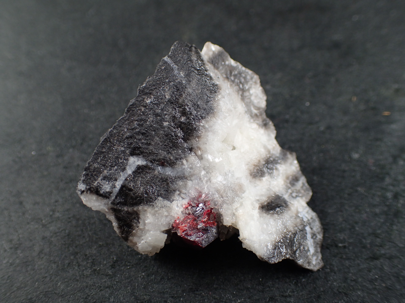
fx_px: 409
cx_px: 202
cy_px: 152
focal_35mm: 35
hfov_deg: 52.6
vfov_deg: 40.7
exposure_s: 1/125
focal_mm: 6.42
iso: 100
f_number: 2.6
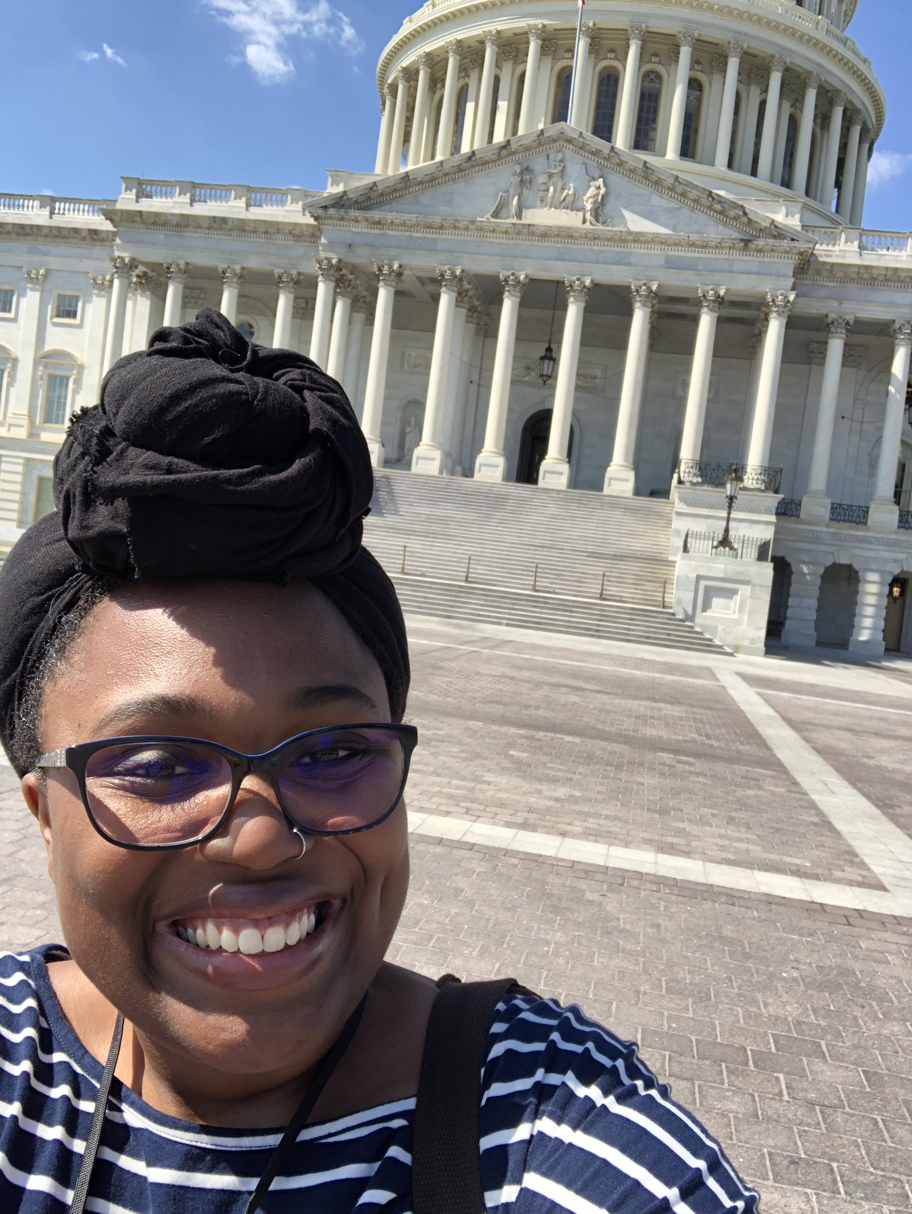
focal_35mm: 32
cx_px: 456
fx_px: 1123
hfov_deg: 44.2
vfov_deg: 56.8
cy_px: 607
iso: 20
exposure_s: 1/262
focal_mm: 2.87
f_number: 2.2
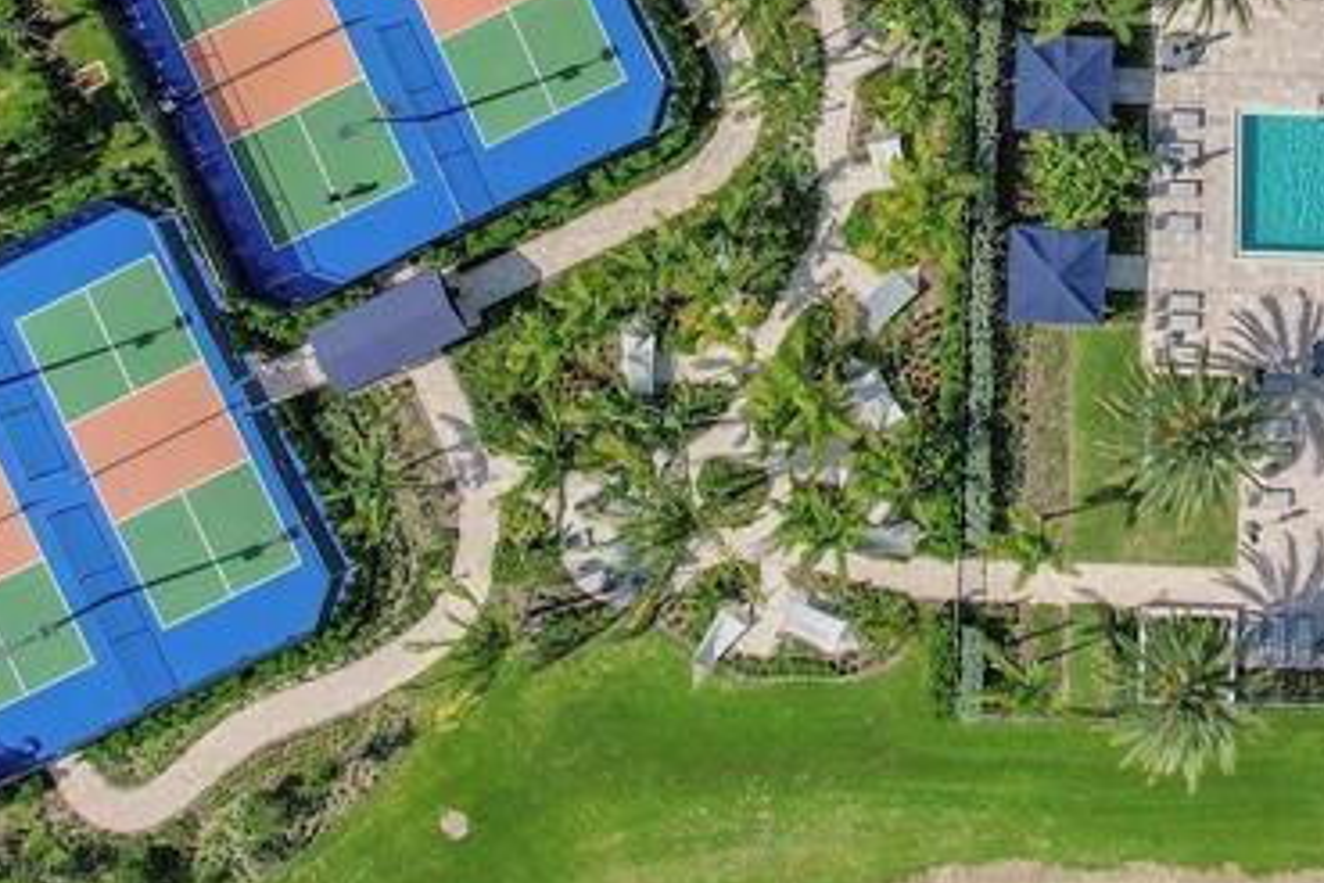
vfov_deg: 21.6
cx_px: 1062
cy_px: 47
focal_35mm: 61
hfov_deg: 32.0
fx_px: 2243
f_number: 2.8
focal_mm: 8.38
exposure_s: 1/3200
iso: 130
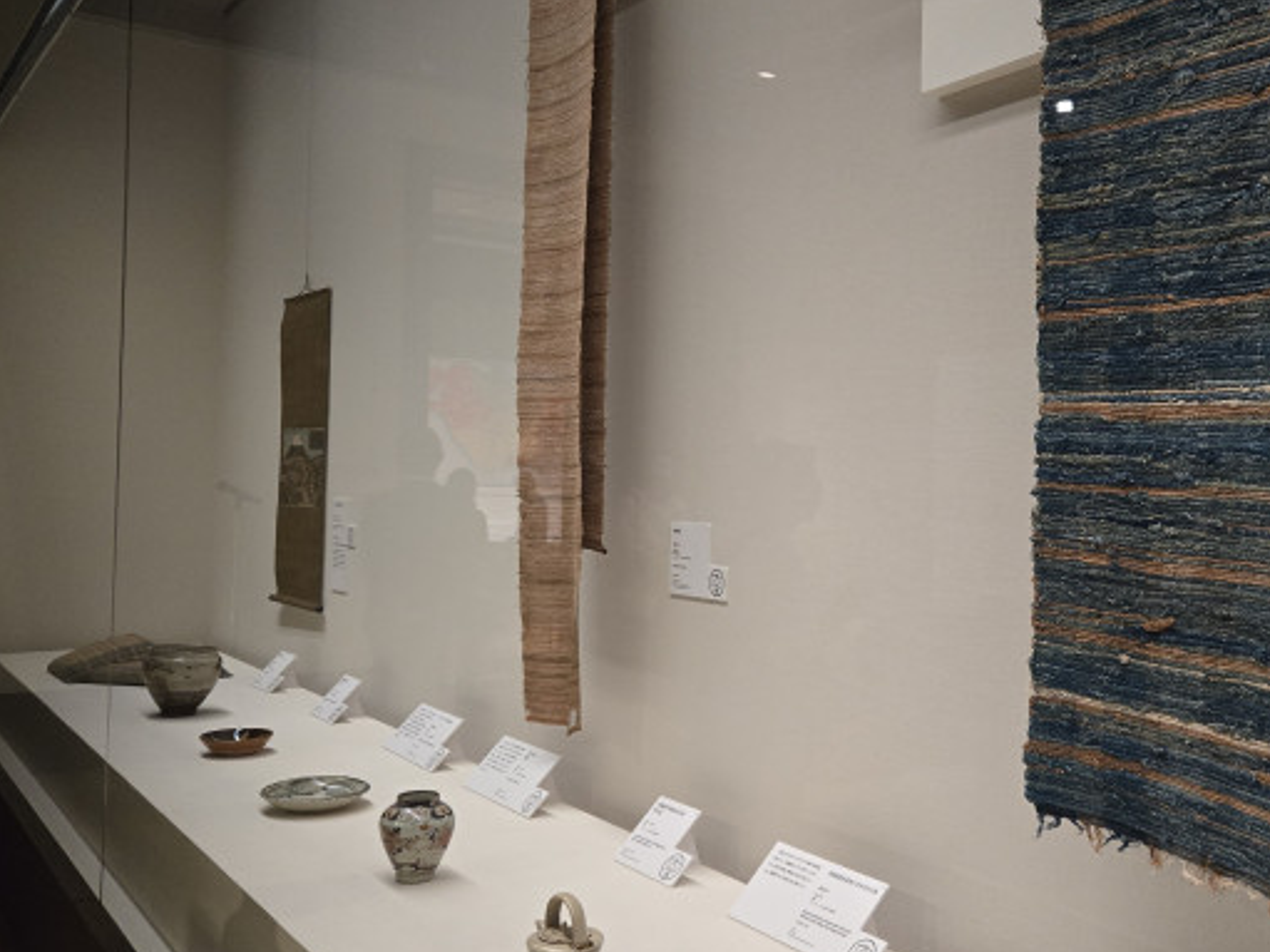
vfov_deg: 39.6
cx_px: 790
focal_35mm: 36
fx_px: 1320
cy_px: 477
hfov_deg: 50.9
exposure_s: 1/120
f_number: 1.8
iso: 1000
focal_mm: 5.4
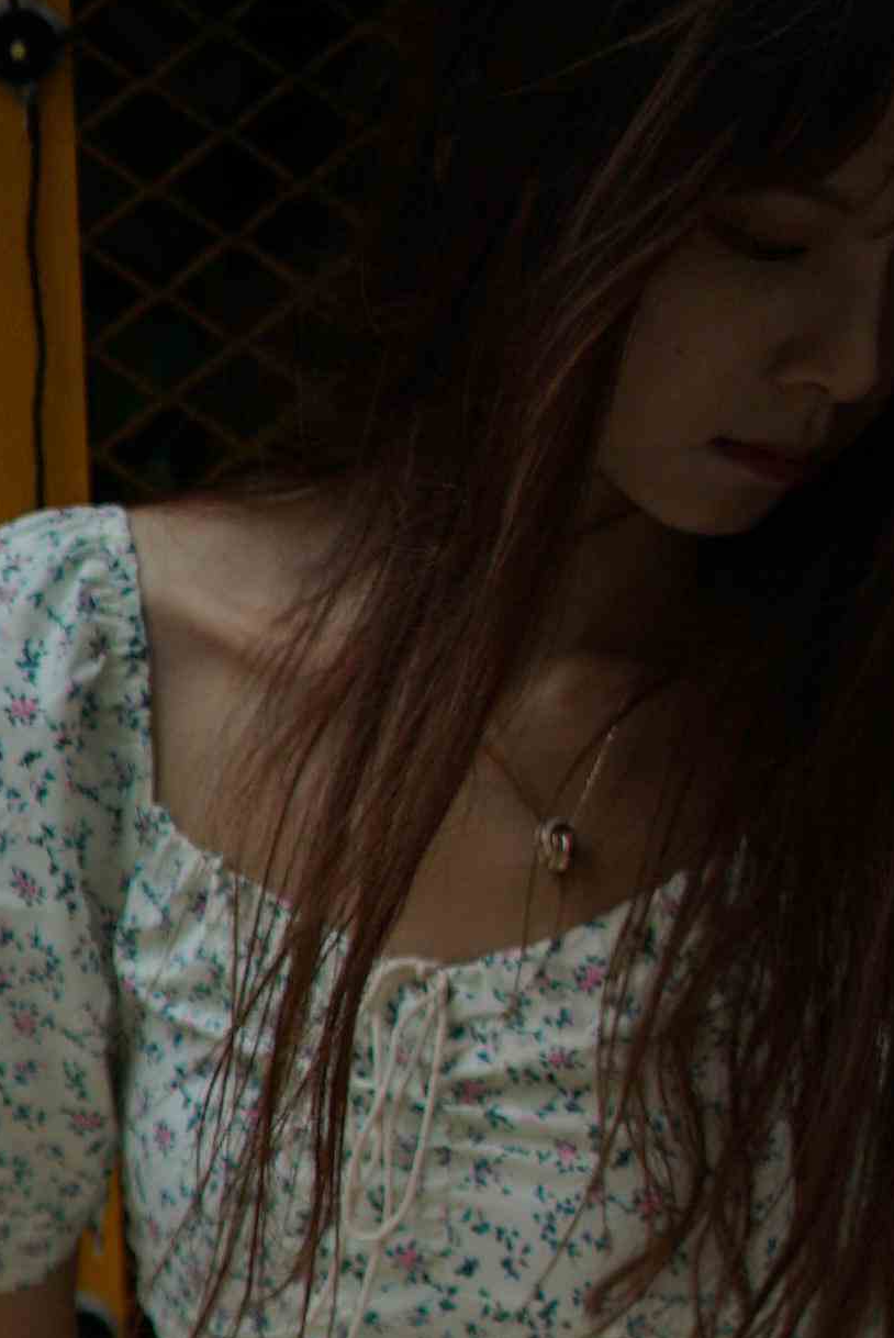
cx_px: 812
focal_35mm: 174
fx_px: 6470
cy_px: 2284
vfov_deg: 11.1
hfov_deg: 7.9
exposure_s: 1/8000
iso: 200
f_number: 1.8
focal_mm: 50
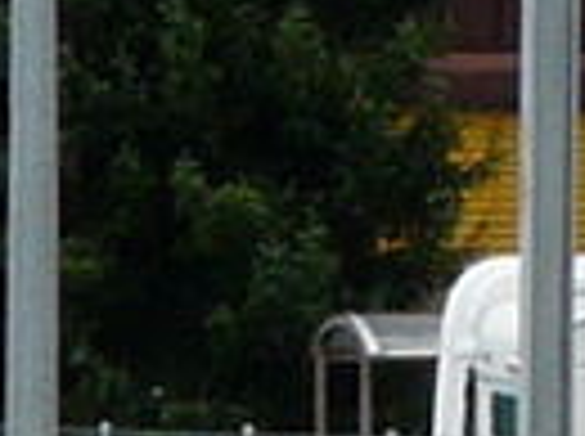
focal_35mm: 1008
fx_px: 17003
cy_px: 18
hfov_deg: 2.0
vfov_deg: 1.5
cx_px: 1742
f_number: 5
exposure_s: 1/250
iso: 100
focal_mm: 21.6
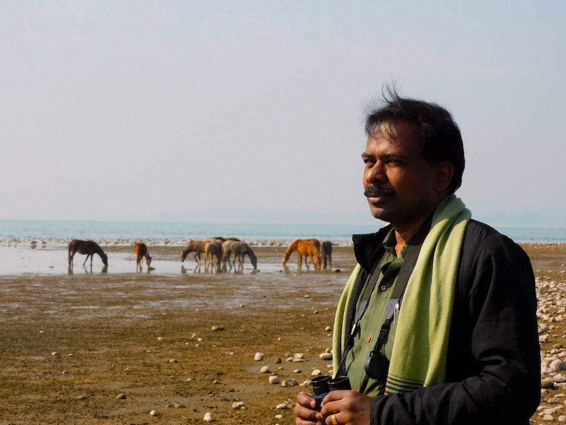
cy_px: 212
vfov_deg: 14.1
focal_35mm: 105
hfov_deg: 18.7
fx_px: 1717
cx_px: 283
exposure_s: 1/800
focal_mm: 18.8
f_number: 4.8
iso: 125
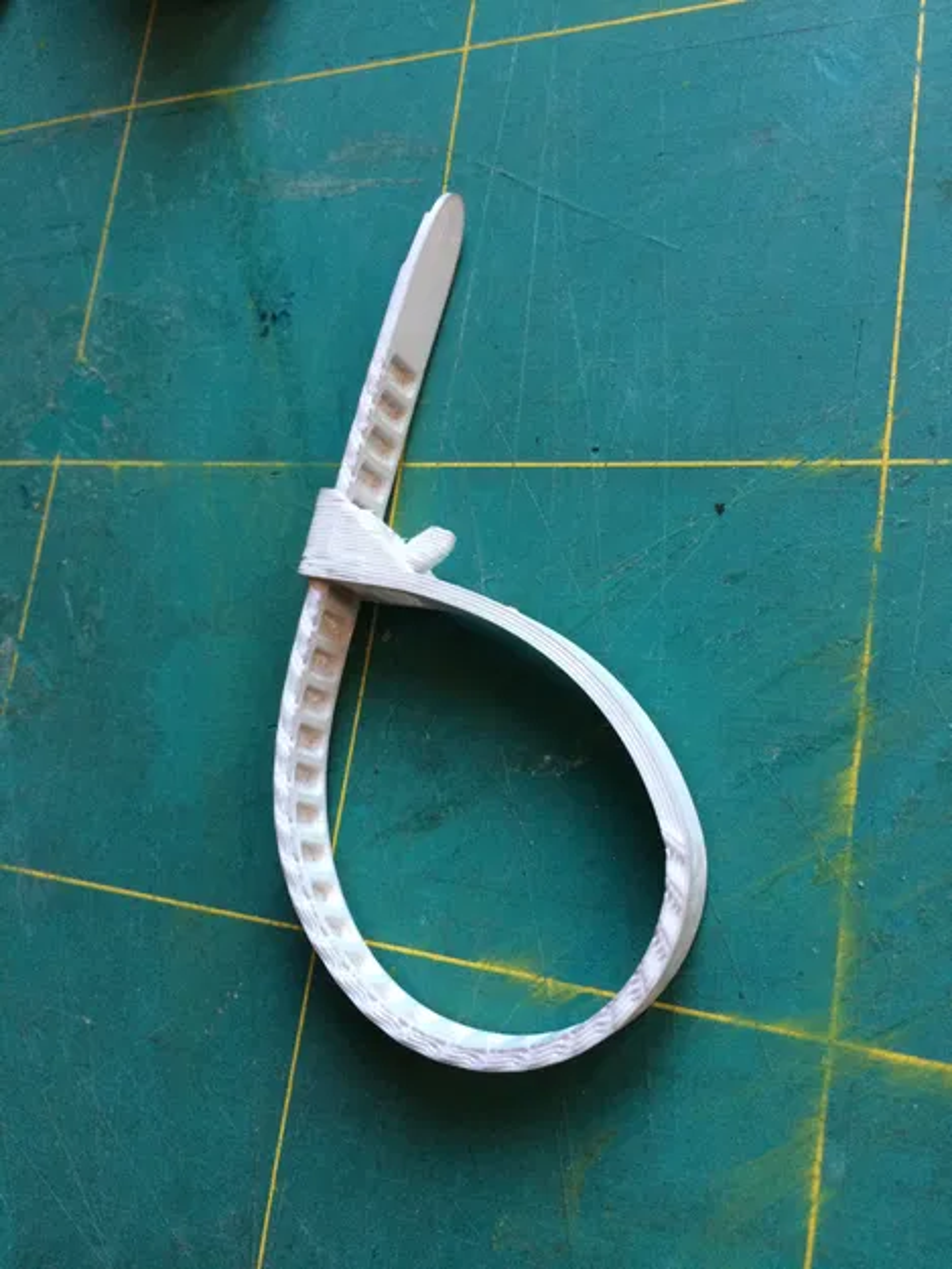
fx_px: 1063
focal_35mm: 29
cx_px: 476
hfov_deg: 48.2
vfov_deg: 61.7
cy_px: 634
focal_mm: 4.15
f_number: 2.2
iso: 160
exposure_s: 1/33
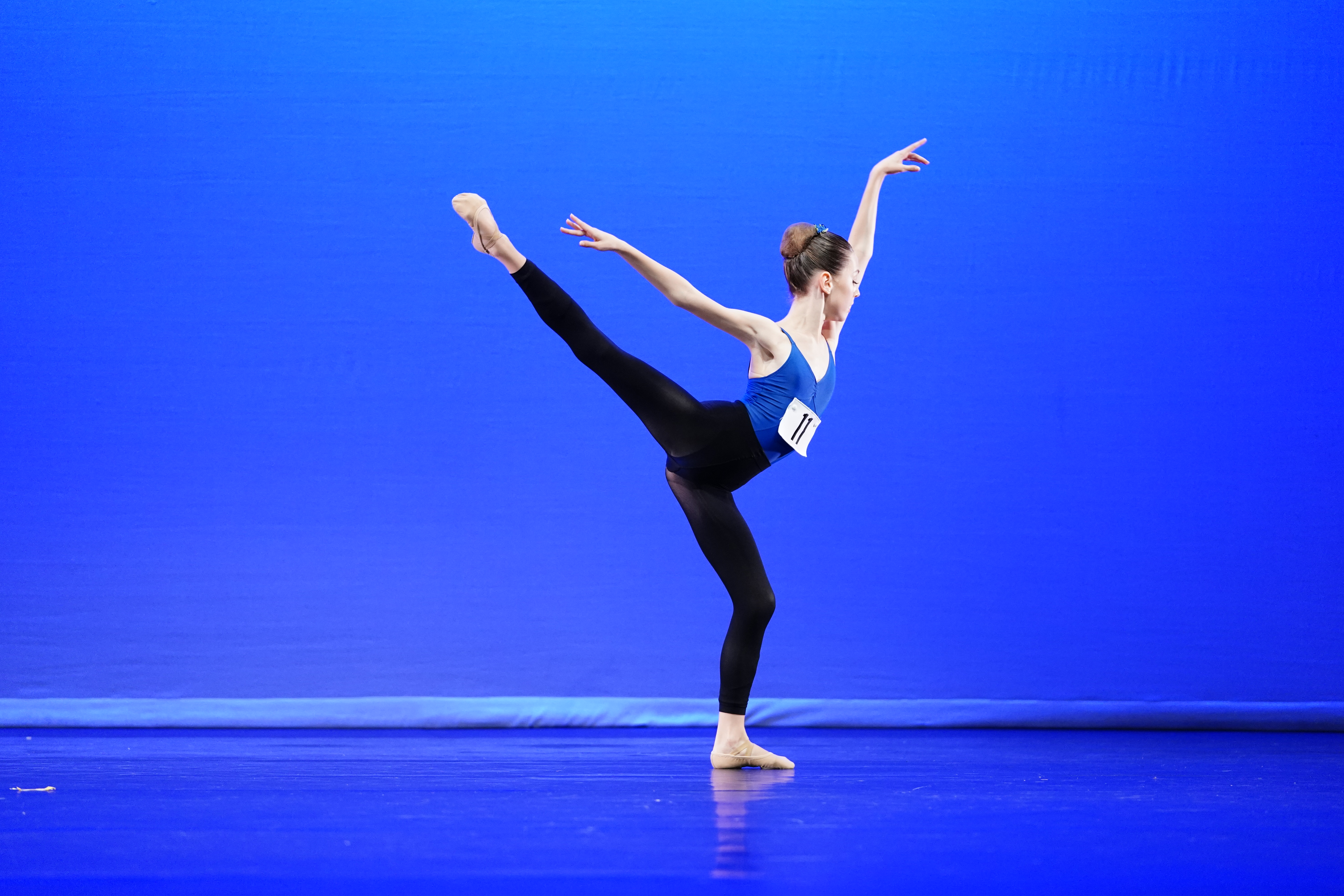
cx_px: 675
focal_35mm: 151
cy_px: 446
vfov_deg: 9.1
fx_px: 5637
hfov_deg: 13.6
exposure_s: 1/400
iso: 4000
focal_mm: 150
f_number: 2.8
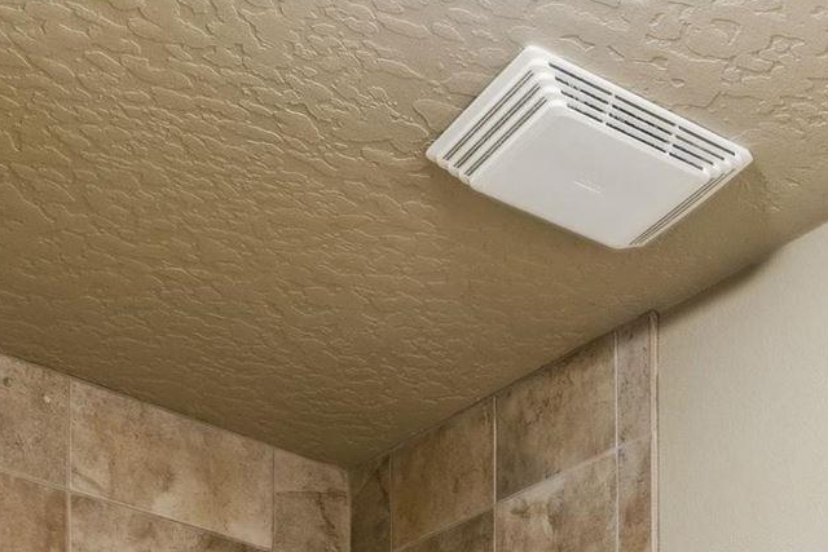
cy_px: 1205
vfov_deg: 14.1
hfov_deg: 23.5
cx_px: 1082
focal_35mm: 76
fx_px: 1745
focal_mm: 15.8
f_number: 13
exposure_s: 1/1.67
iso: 400
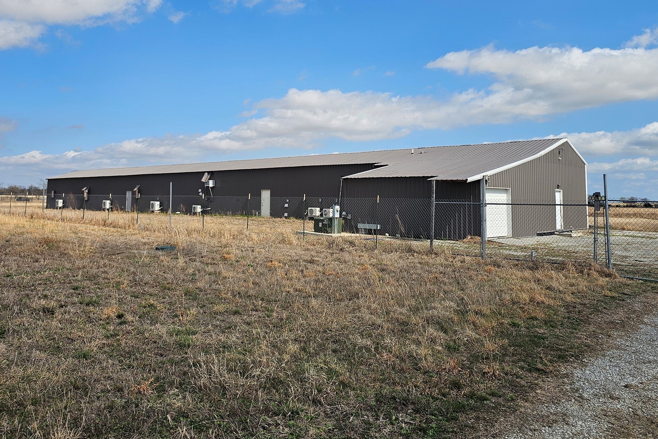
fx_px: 530
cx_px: 300
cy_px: 170
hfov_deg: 63.5
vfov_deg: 44.7
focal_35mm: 29
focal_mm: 6.3
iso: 10
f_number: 1.7
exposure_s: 1/1343
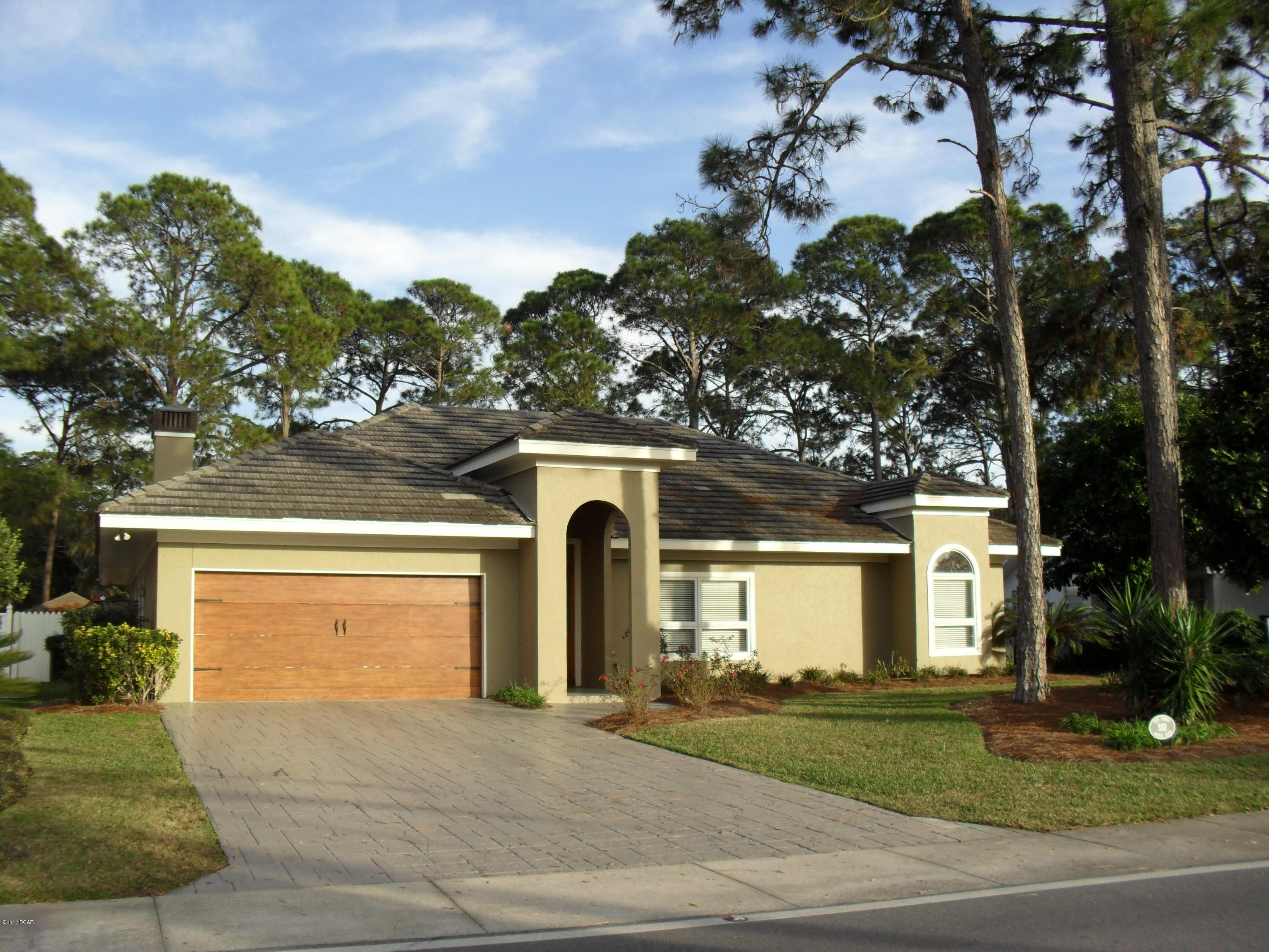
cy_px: 476
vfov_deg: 40.7
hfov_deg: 52.6
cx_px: 634
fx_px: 1283
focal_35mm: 35
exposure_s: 1/500
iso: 100
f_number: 3.2
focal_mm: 6.3
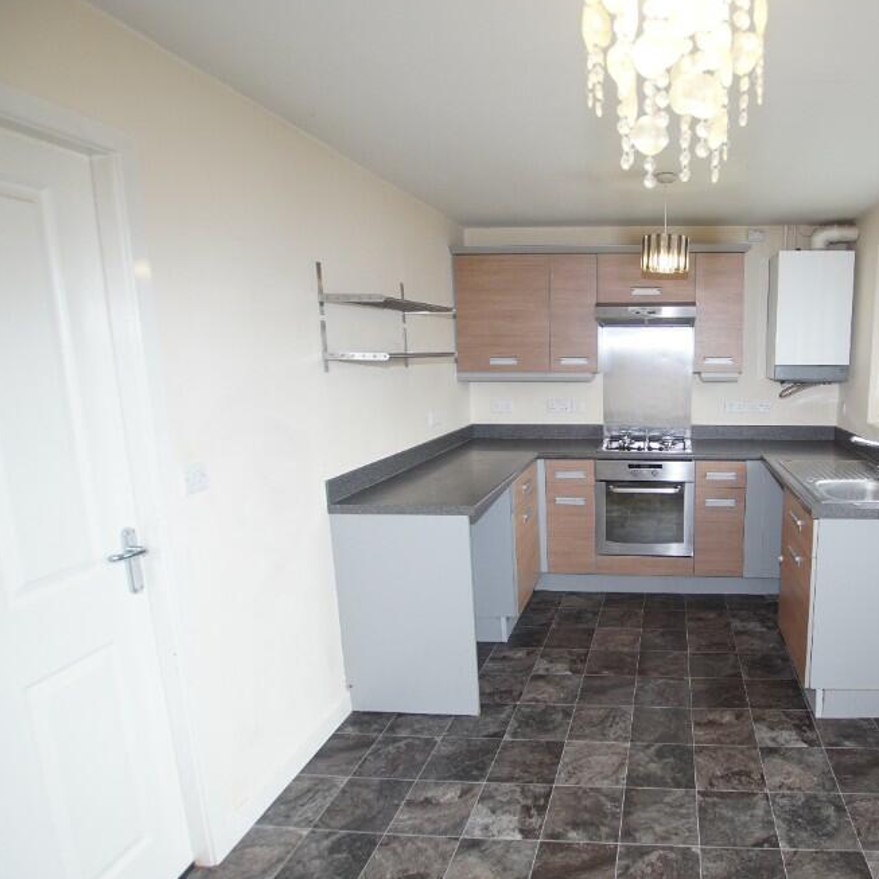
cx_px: 641
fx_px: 575
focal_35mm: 20
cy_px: 448
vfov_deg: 74.8
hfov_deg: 70.6
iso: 400
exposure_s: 1/60
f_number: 3.5
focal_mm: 10
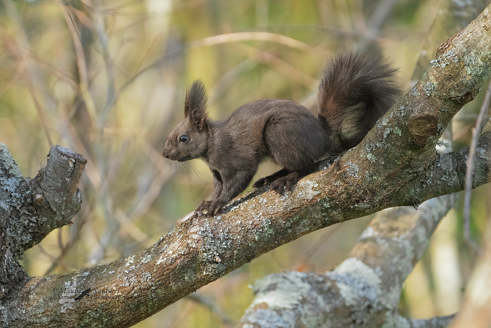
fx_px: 11456
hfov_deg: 2.5
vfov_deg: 1.6
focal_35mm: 840
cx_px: 246
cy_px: 164
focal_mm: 840
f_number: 9
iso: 16000
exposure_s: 1/2000
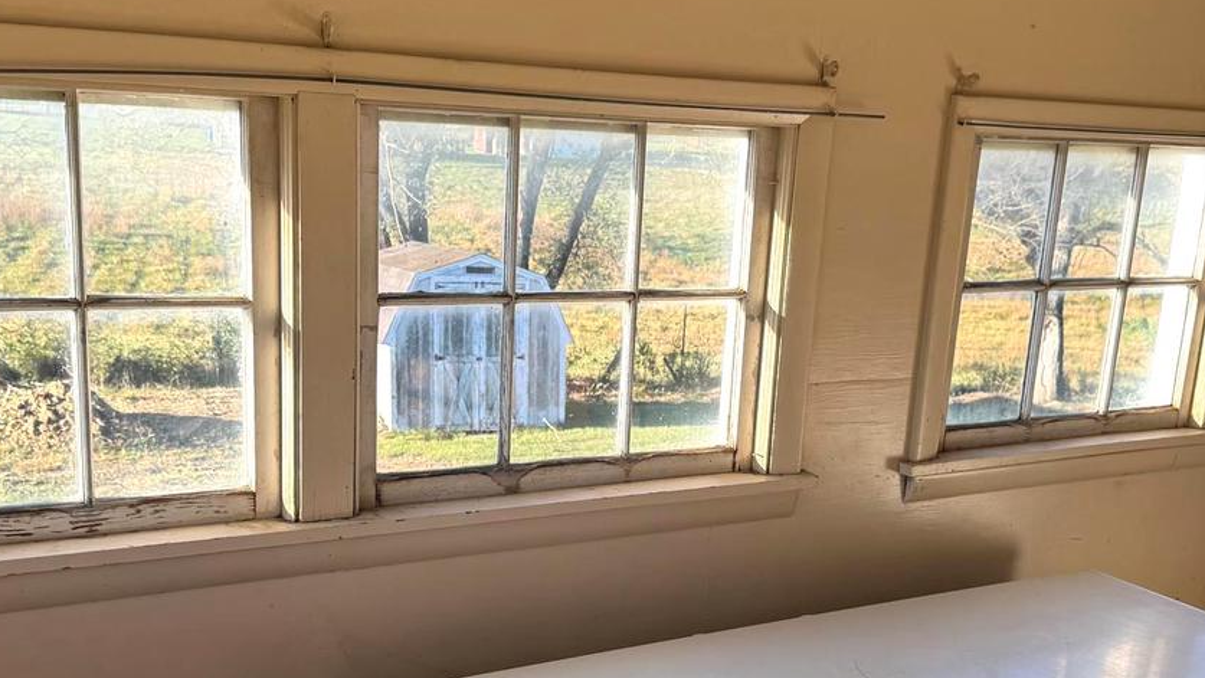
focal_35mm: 45
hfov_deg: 45.4
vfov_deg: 26.3
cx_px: 652
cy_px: 479
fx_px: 1438
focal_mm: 6.76
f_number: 1.78
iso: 80
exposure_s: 1/739
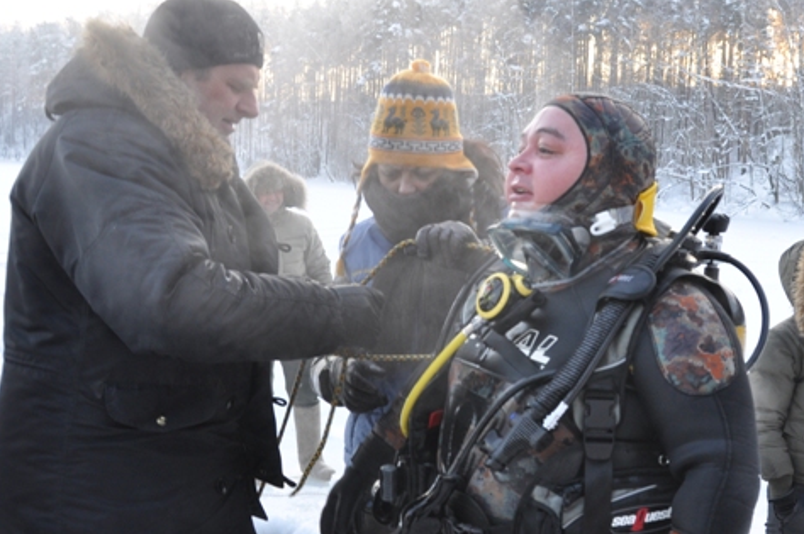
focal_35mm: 44
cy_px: 250
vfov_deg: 30.4
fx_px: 982
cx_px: 534
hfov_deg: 43.9
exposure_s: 1/125
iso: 250
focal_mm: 18
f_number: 5.6
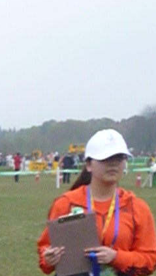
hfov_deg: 7.3
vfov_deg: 14.2
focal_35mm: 148
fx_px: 1087
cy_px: 304
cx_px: -318
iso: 500
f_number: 9
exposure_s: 1/320
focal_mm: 6
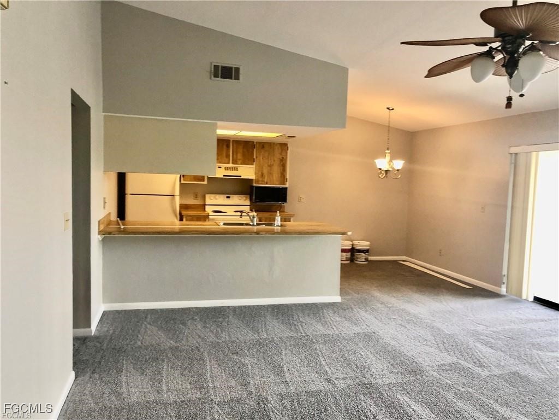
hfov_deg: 63.4
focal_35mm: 28
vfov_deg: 49.7
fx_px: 452
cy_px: 210
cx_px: 280
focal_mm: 4
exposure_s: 1/30
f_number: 1.8
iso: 32
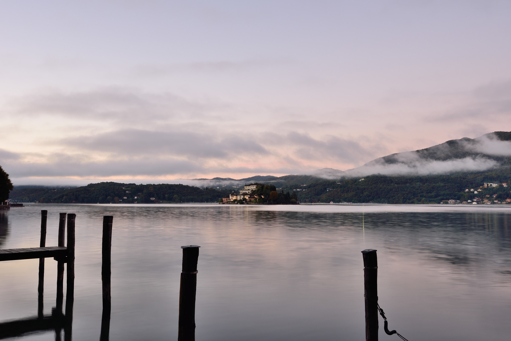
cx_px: 256
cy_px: 170
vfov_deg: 37.9
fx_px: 497
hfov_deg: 54.4
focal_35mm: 35
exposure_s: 1.3
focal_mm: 35
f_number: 16
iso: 100
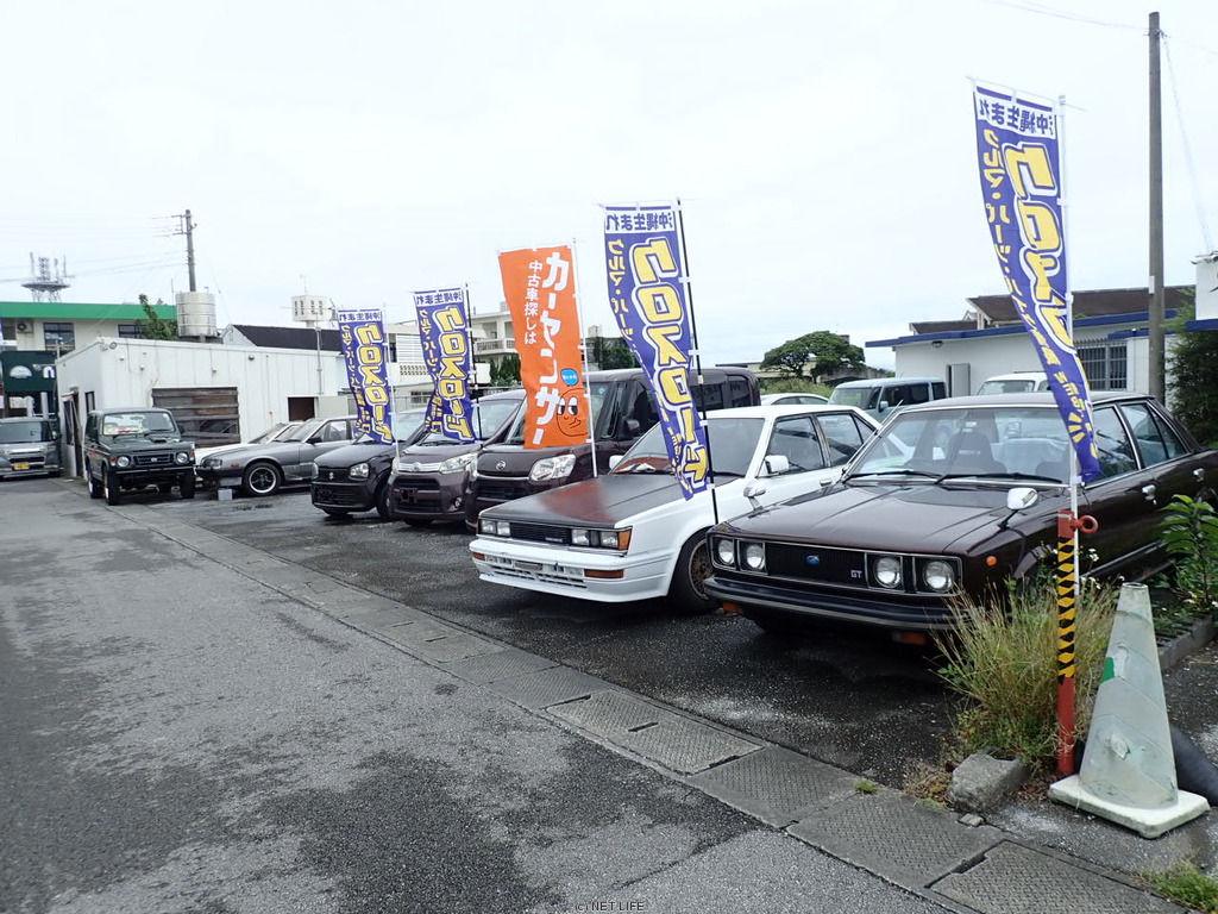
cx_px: 609
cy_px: 457
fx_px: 880
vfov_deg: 54.9
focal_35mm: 25
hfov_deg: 69.4
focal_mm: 4.5
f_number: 8
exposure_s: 1/125
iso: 100
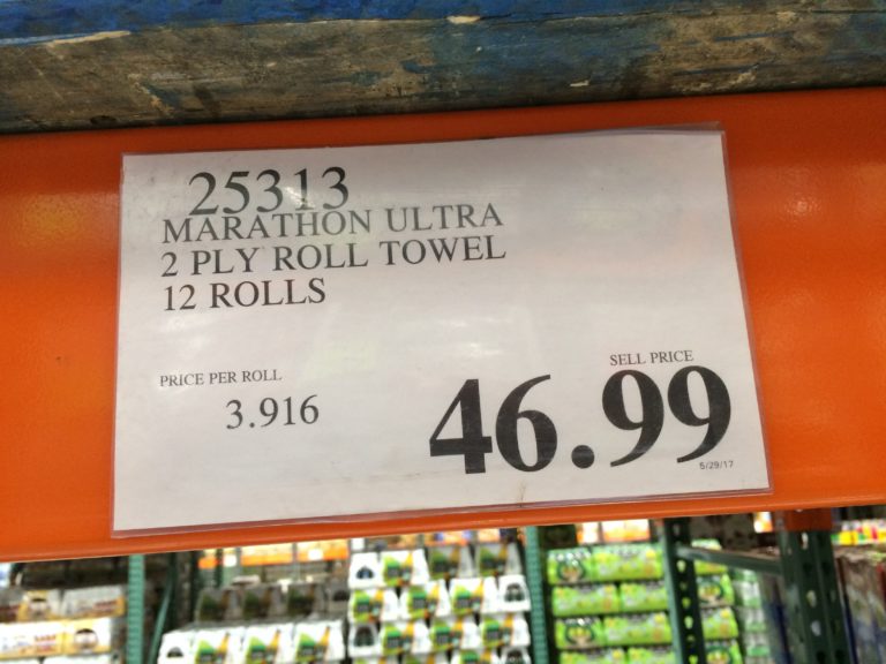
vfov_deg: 48.2
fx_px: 742
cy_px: 332
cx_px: 443
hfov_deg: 61.7
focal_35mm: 29
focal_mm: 4.15
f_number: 2.2
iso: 200
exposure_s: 1/33
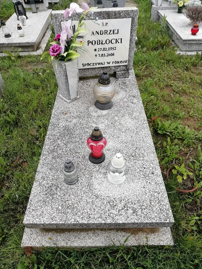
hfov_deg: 53.1
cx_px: 101
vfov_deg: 67.3
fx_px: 202
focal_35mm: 26
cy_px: 134
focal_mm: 3.21
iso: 50
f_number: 2.2
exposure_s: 1/672
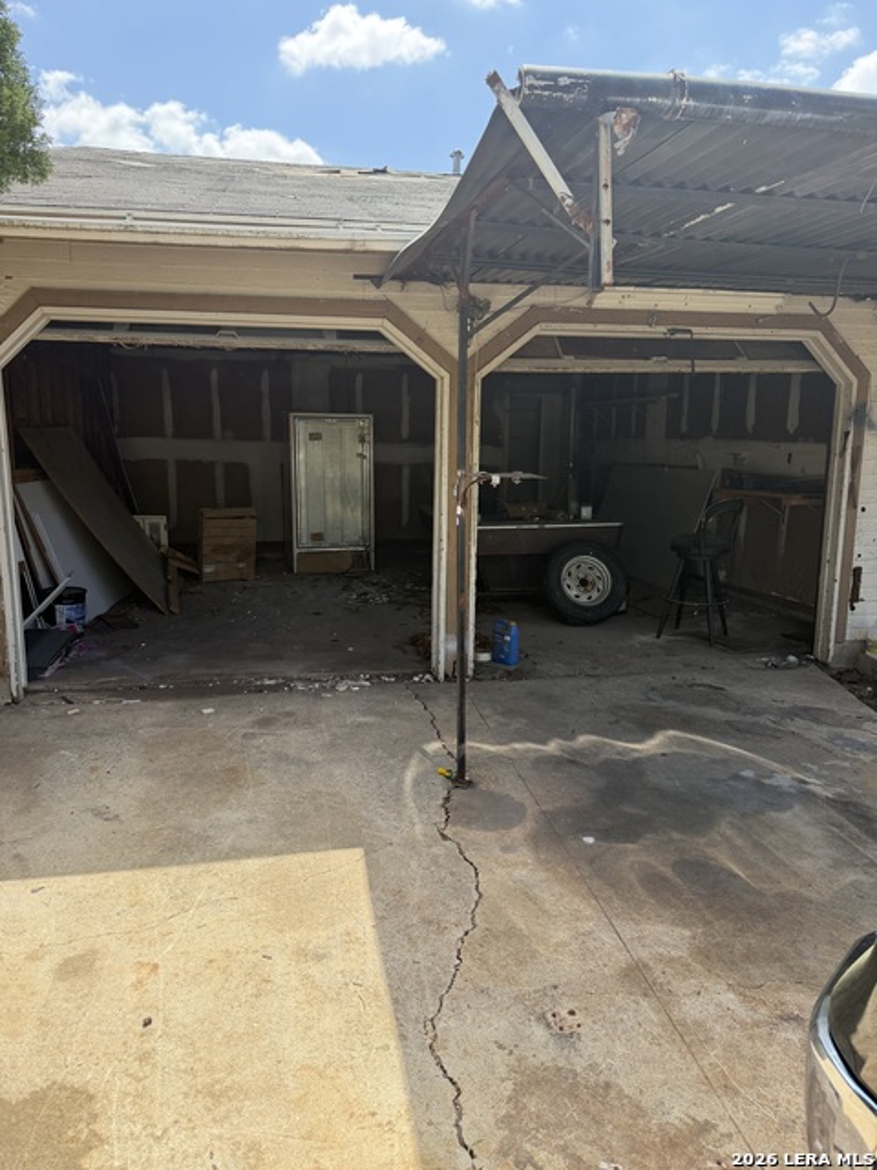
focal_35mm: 24
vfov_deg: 71.6
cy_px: 585
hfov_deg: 56.8
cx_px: 438
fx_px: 811
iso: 100
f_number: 1.78
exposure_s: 1/2000
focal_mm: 6.76
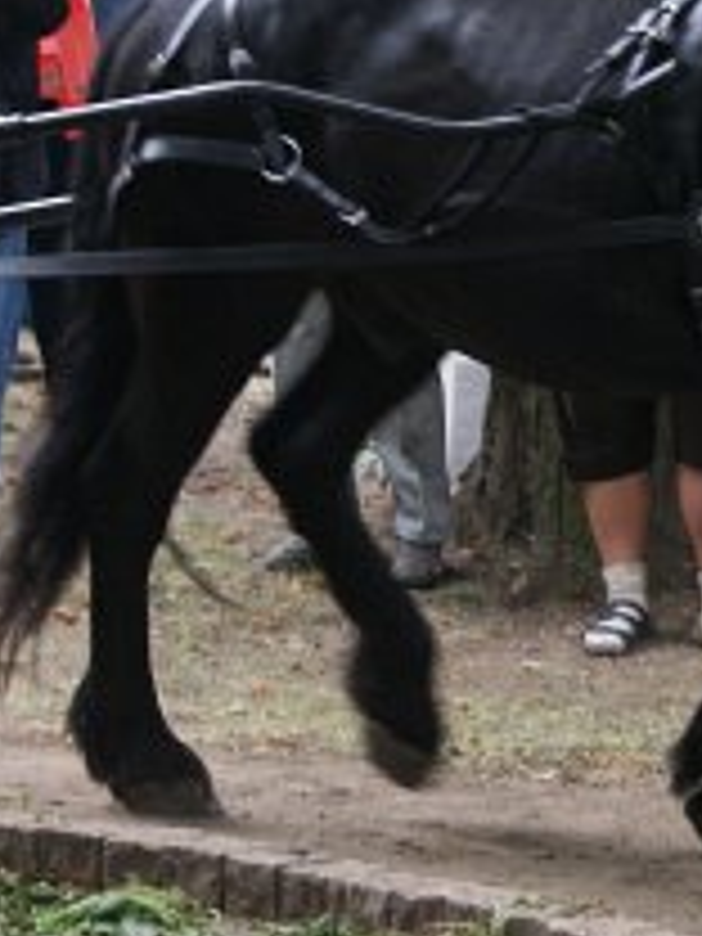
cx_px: 1116
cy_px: 274
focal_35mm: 199
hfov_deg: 7.3
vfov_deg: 9.9
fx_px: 5394
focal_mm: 45
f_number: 5.6
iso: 320
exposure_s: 1/80
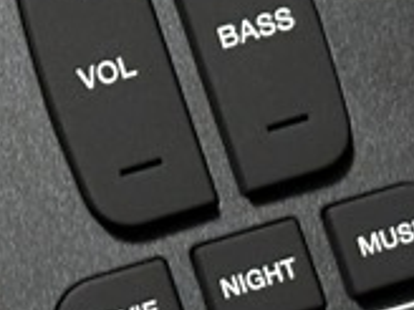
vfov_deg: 5.1
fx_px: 3504
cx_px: 182
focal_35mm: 293
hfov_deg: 6.8
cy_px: 101
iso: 160
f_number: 1.78
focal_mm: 6.86
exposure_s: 1/59
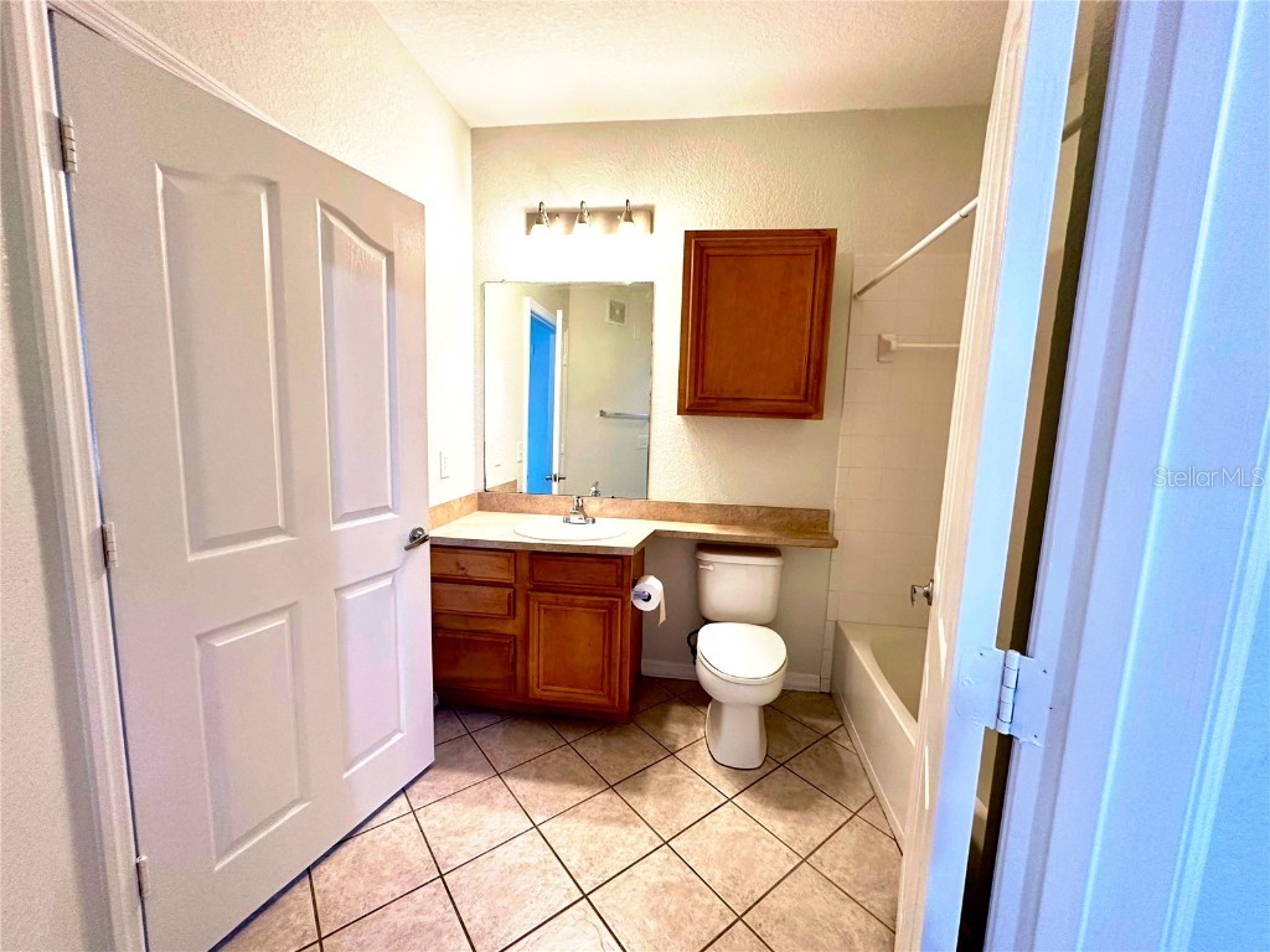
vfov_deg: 85.7
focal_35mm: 14
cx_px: 635
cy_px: 476
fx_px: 514
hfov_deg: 102.1
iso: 160
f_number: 2.2
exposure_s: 1/60
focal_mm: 2.22
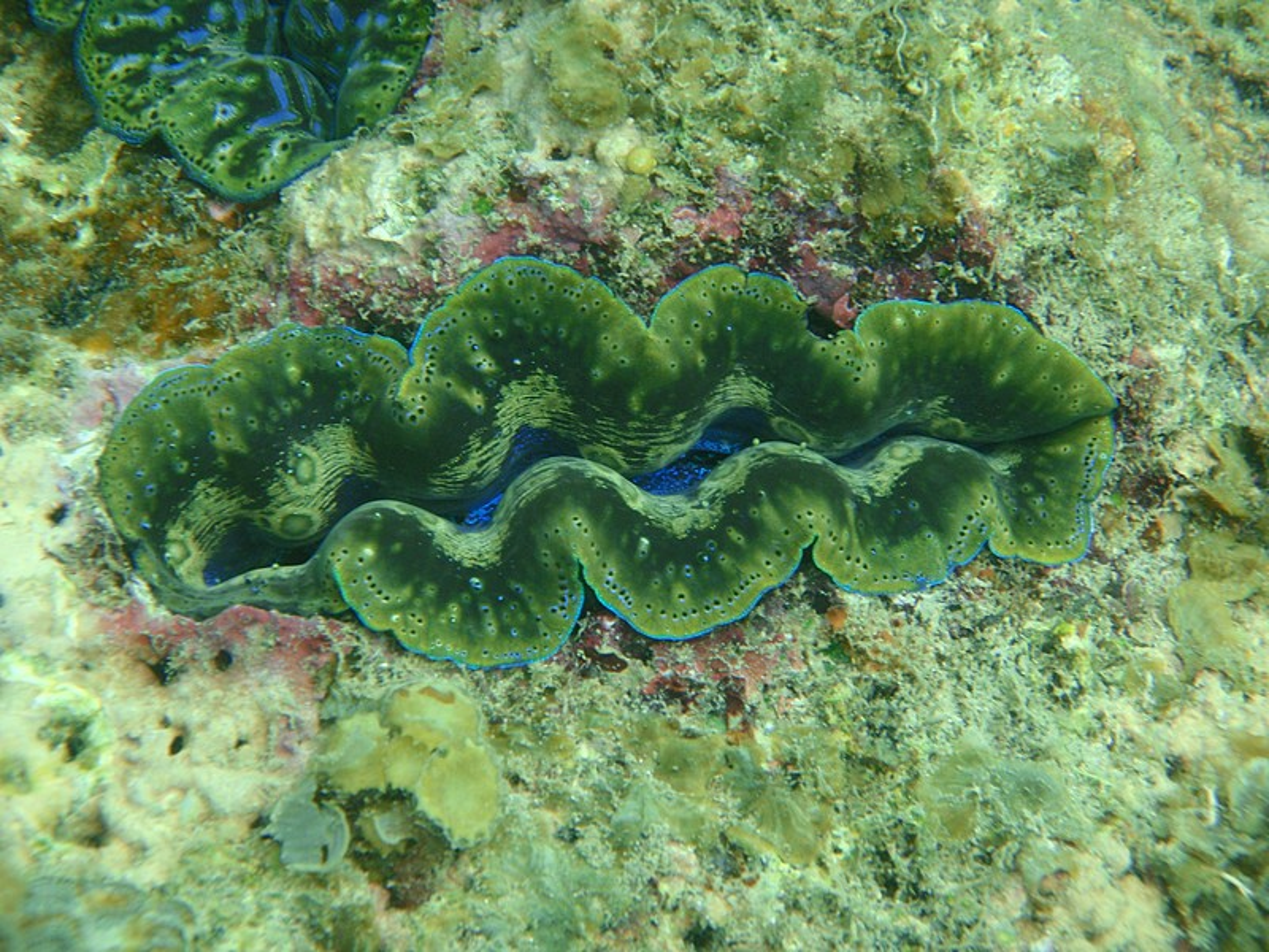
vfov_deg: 20.2
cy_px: 476
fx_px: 2676
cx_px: 634
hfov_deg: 26.7
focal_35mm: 73
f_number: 4
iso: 64
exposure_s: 1/250
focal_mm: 13.18
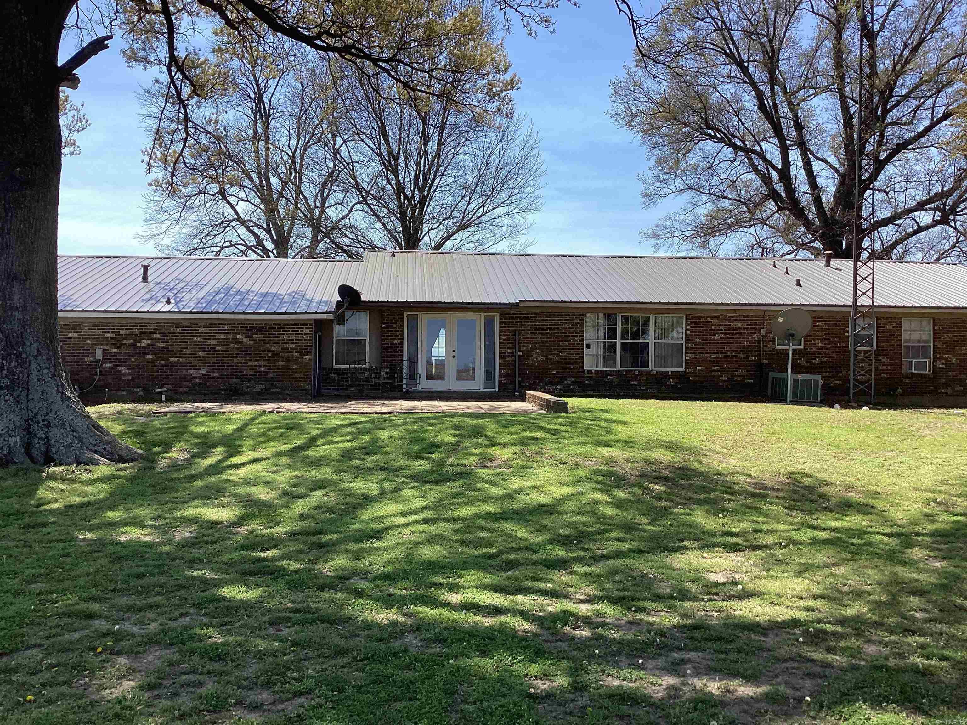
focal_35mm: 31
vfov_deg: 45.4
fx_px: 866
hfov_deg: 58.4
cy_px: 362
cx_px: 484
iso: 25
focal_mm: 3.3
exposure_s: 1/1131
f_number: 2.4
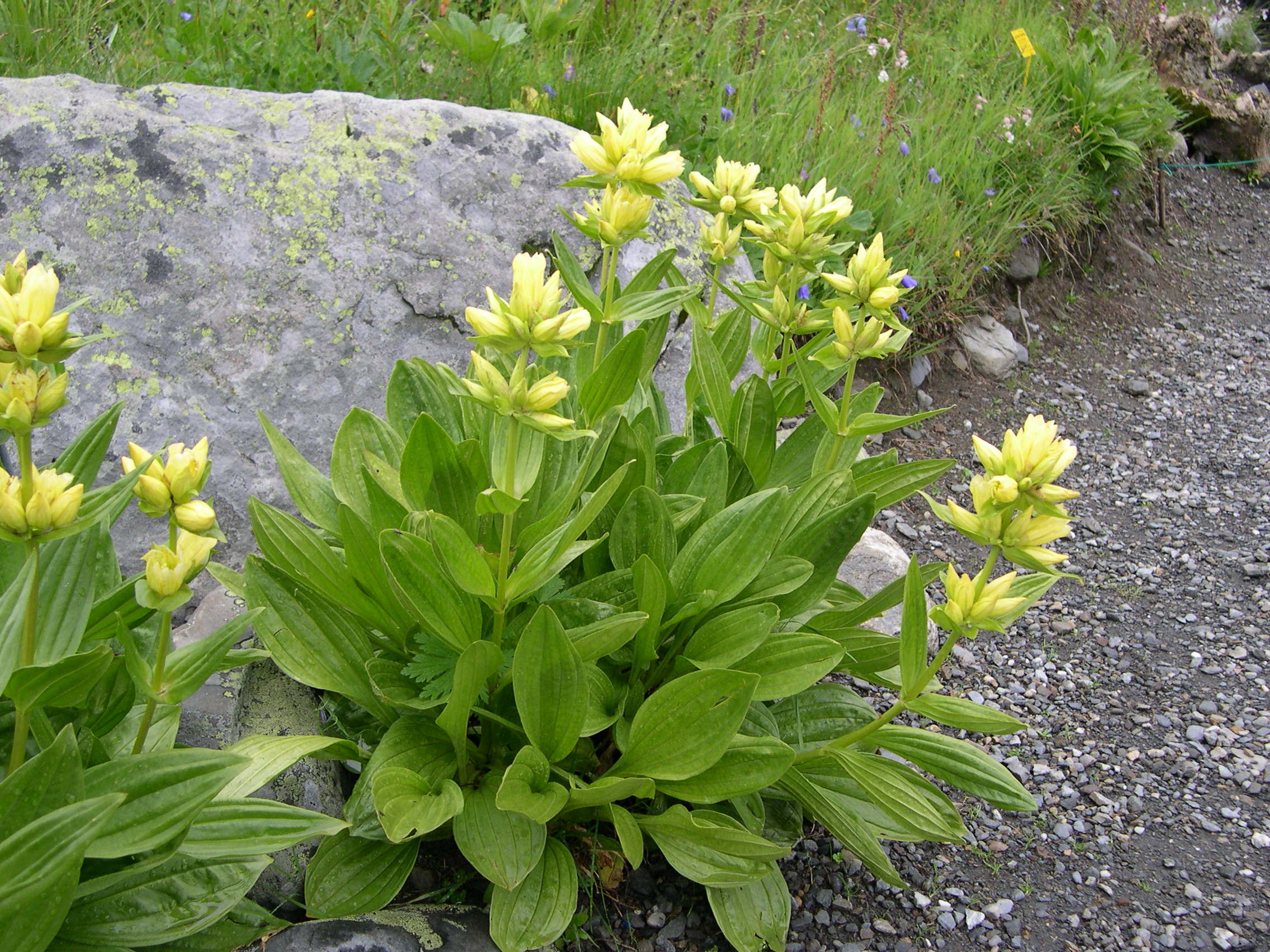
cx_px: 635
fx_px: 1394
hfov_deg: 49.0
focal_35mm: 38
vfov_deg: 37.7
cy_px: 476
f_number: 2.8
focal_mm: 8
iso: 100
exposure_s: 1/229
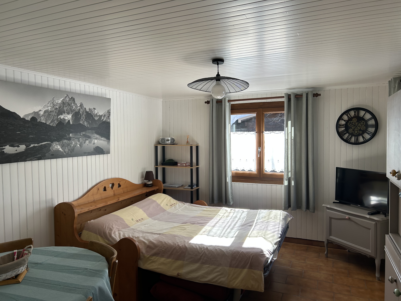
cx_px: 200
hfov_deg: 67.3
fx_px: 301
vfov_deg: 53.1
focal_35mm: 26
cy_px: 150
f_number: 1.5
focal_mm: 5.7
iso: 40
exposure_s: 1/272
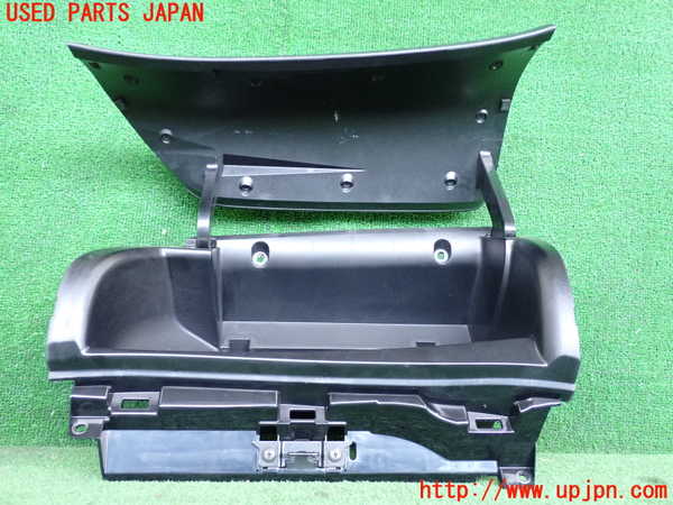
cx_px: 336
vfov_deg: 39.7
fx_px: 700
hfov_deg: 51.4
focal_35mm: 36
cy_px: 252
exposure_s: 1/125
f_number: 2.5
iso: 1250
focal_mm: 6.37
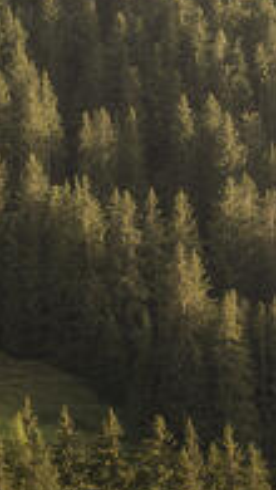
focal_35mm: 161
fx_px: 2090
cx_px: -84
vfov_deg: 13.1
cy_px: -28
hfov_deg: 7.5
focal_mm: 50
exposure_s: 1/50
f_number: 13
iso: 100
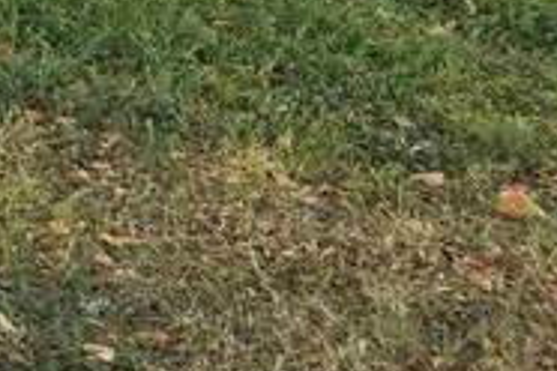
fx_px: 2553
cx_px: -1186
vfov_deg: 7.6
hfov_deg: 9.4
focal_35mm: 165
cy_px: -595
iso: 20
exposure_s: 1/180
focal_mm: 6.3
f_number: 1.7
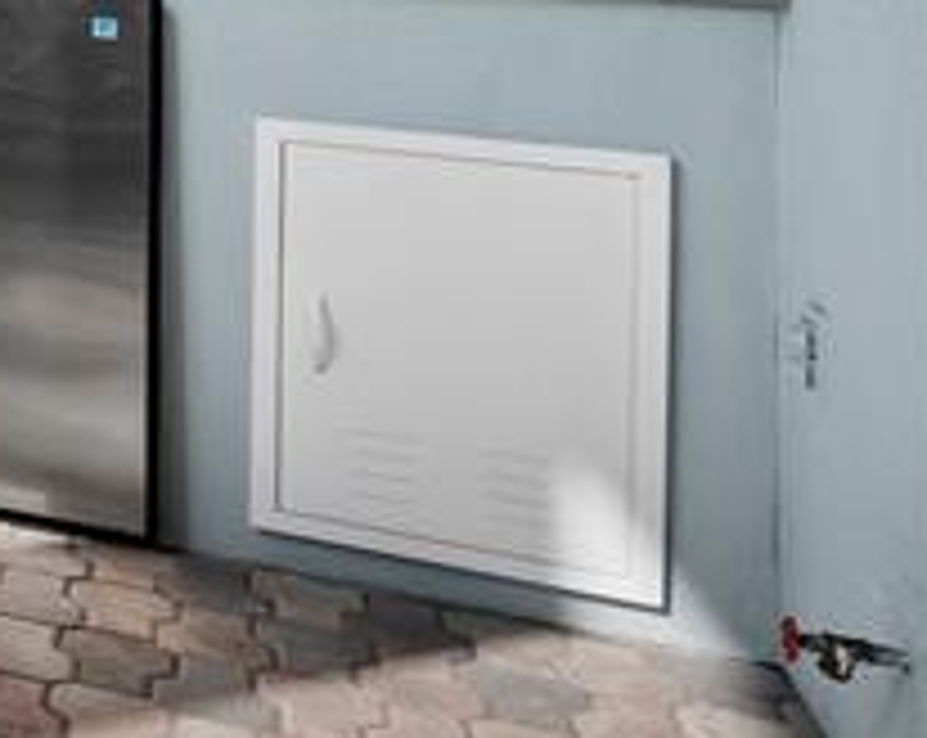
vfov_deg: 20.3
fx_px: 1862
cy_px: -252
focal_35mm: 68
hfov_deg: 14.7
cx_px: -1364
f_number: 11
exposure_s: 1/30
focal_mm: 7
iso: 200
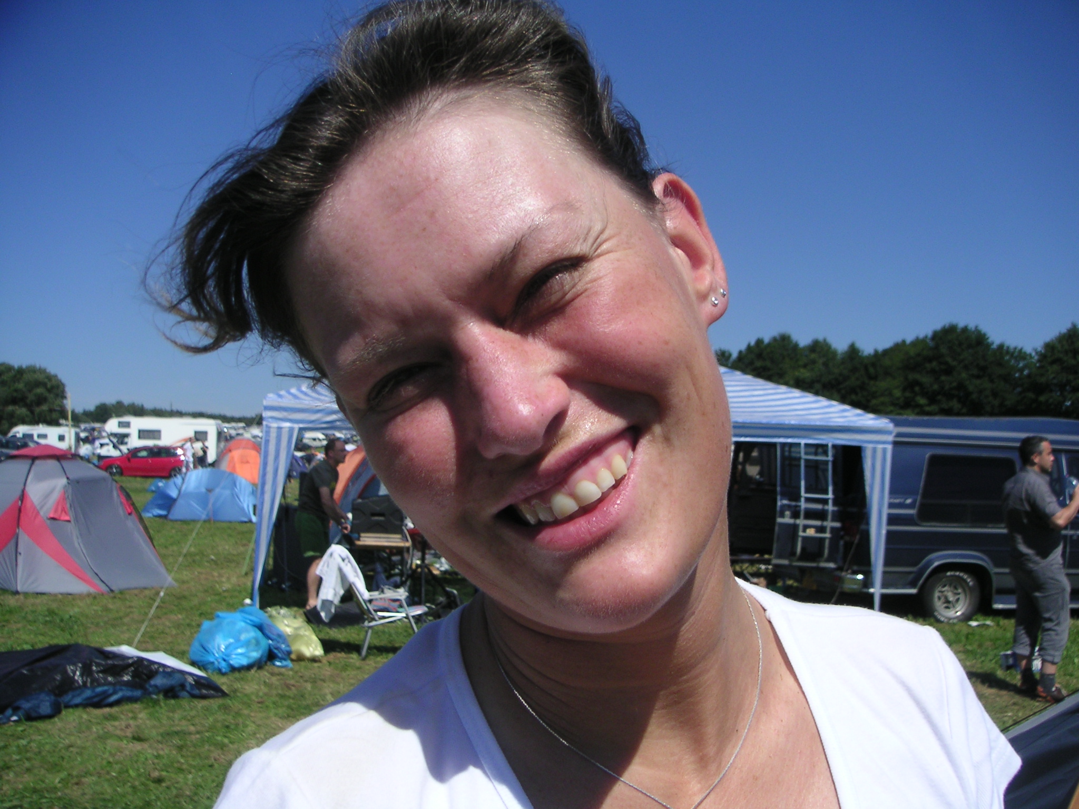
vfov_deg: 37.7
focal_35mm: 38
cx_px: 540
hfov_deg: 49.0
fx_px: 1184
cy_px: 404
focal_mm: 6
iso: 50
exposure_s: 1/350
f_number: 6.7
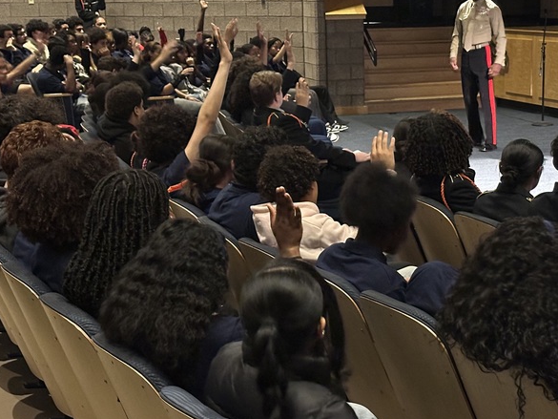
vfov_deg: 17.6
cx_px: 376
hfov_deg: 23.2
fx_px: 1354
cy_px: 247
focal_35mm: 84
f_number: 1.78
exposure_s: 1/17
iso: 800
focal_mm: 6.86
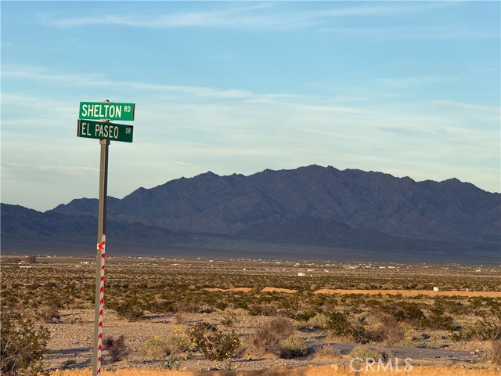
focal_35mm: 120
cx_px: 250
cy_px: 188
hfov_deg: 16.4
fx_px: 1737
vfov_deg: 12.3
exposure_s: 1/938
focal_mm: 15.66
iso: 50
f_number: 2.8
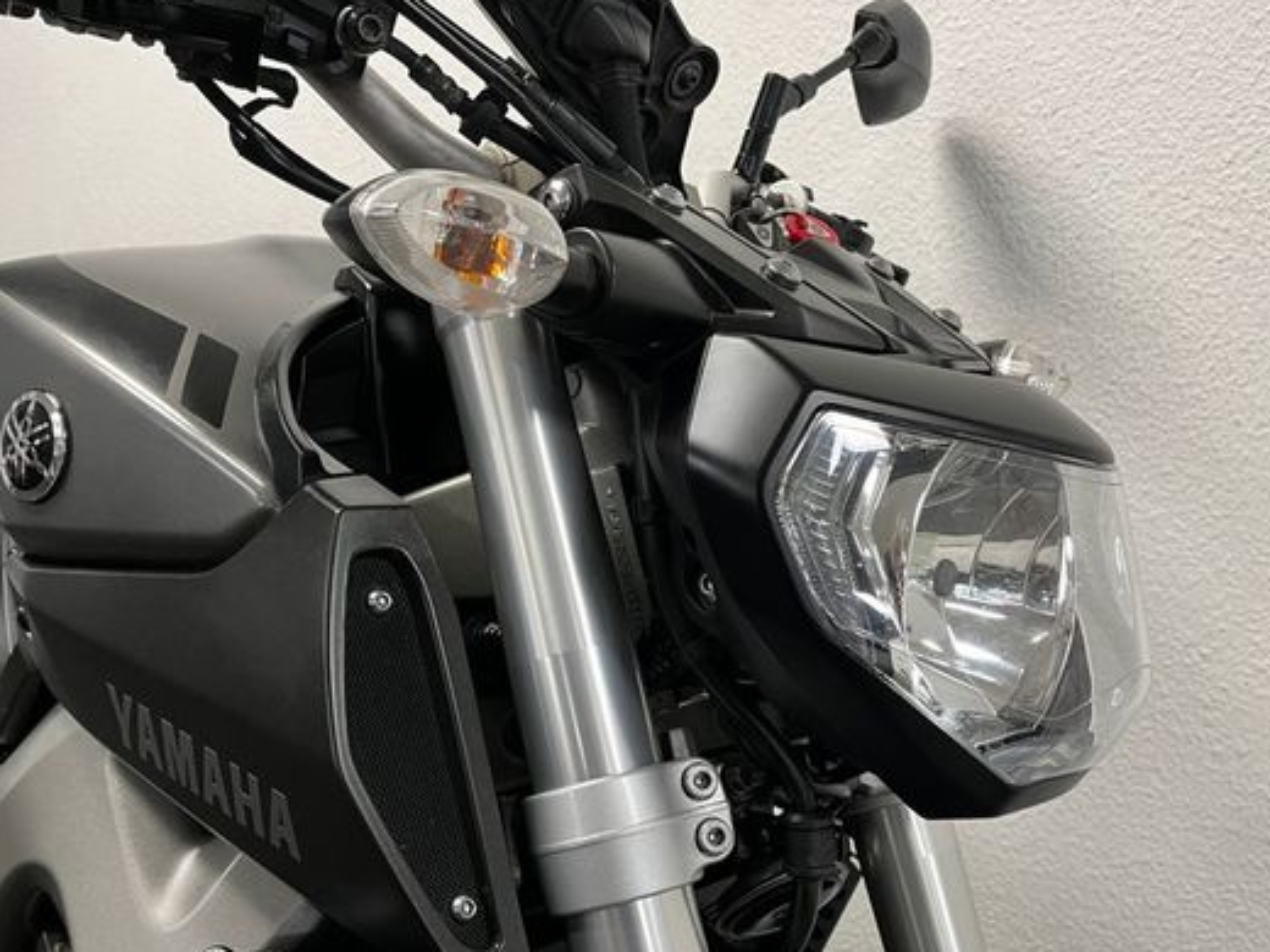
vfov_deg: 43.9
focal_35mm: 32
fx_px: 1174
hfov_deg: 56.8
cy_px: 571
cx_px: 662
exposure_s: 1/50
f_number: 1.6
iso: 100
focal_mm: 5.1
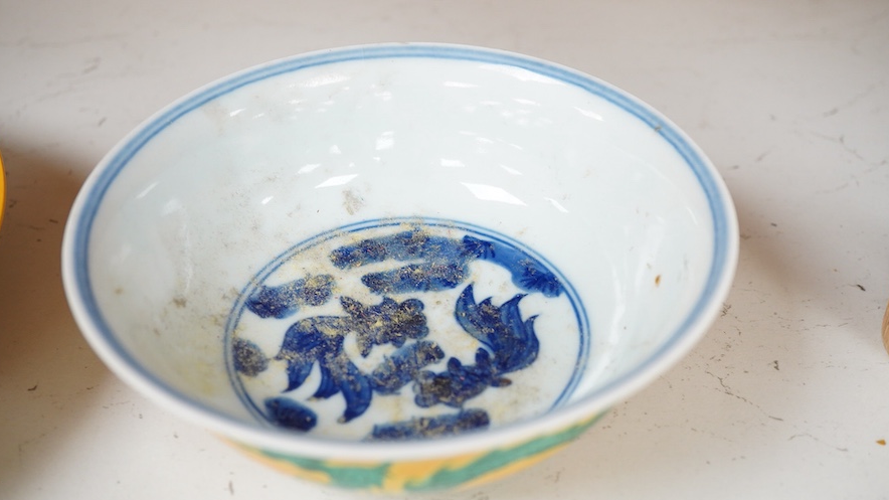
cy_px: 270
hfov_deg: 42.9
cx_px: 448
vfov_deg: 24.9
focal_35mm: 48
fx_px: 1131
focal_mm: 30
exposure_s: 1/125
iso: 1250
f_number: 7.1
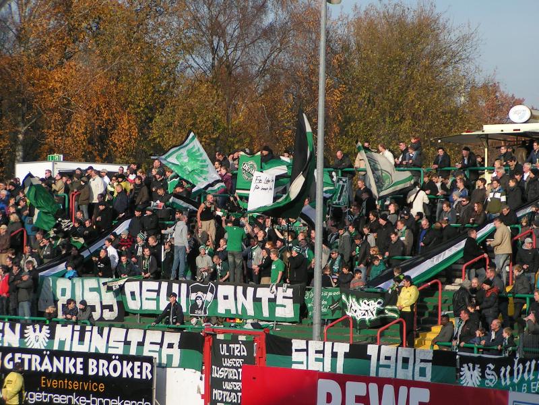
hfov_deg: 12.0
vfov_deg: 9.1
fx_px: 2554
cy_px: 202
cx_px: 270
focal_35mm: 164
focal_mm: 25.1
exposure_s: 1/640
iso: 50
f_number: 3.5
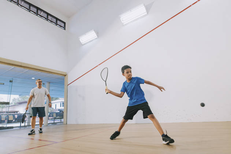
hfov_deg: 84.0
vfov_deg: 61.9
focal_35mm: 20
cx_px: 116
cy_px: 77
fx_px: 128
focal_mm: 20
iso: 1250
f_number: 3.2
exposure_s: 1/320
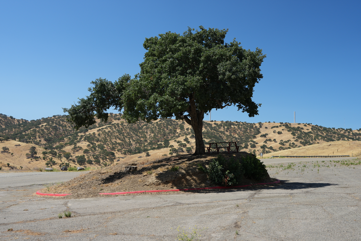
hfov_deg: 54.4
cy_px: 120
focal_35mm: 35
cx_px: 180
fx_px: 351
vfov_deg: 37.9
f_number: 2.8
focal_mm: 35
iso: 200
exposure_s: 1/1250
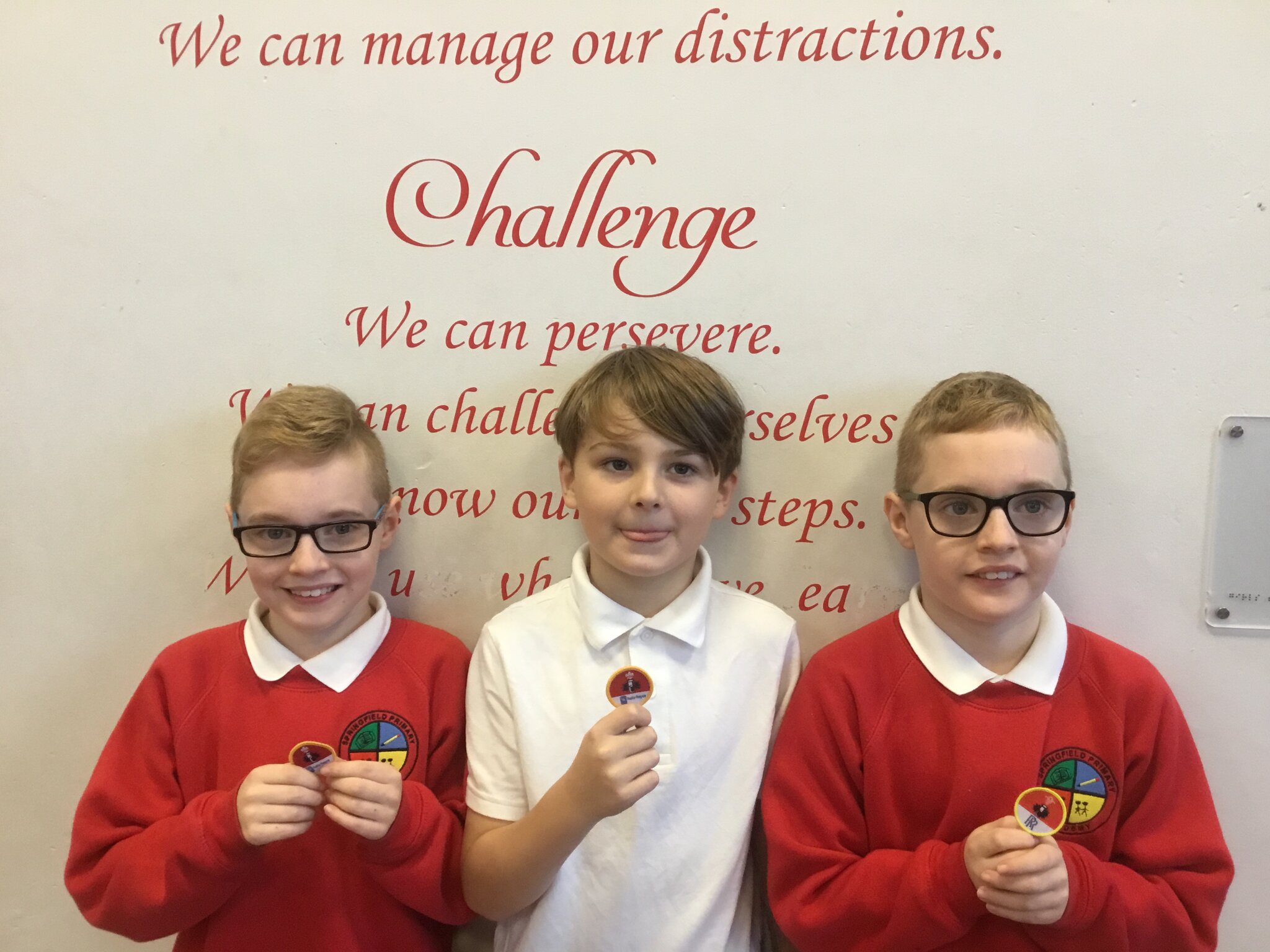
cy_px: 476
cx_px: 635
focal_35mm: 31
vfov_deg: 45.4
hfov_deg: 58.4
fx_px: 1137
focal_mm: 3.3
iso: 125
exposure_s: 1/33
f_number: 2.4
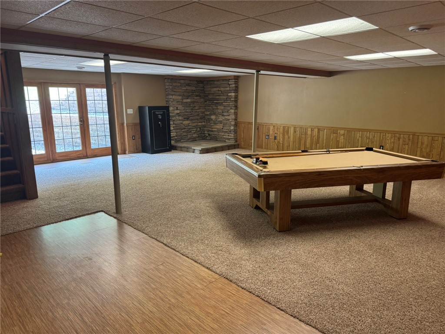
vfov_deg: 56.8
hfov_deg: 71.6
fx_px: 309
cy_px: 167
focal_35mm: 24
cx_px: 222
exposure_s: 1/60
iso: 400
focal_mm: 6.76
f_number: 1.78
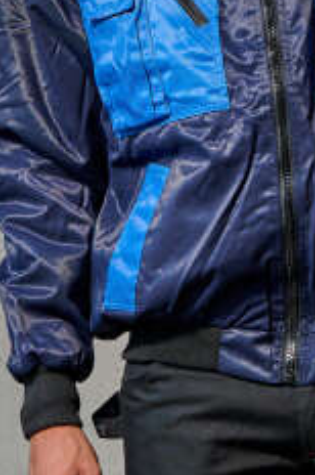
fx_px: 6016
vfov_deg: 4.5
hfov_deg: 3.0
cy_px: 438
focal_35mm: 457
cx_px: 243
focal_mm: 98
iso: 64
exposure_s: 1/100
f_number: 5.6
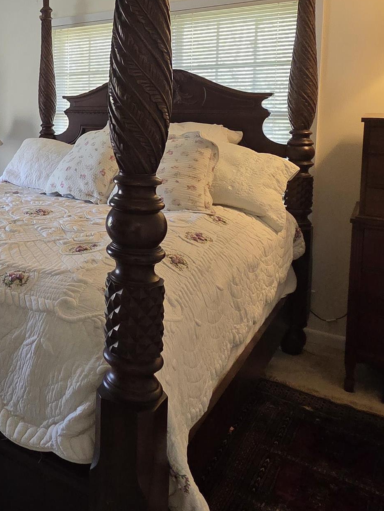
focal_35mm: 32
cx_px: -42
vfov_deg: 55.1
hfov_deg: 36.9
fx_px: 473
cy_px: 152
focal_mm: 2.2
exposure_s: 1/60
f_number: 2.2
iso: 400
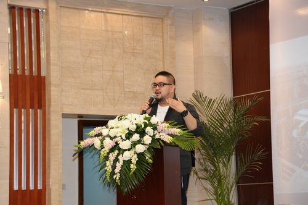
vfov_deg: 11.4
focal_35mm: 120
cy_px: 102
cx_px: 154
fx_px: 1025
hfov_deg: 17.1
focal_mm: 120
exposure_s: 1/60
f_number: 5.6
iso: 1600
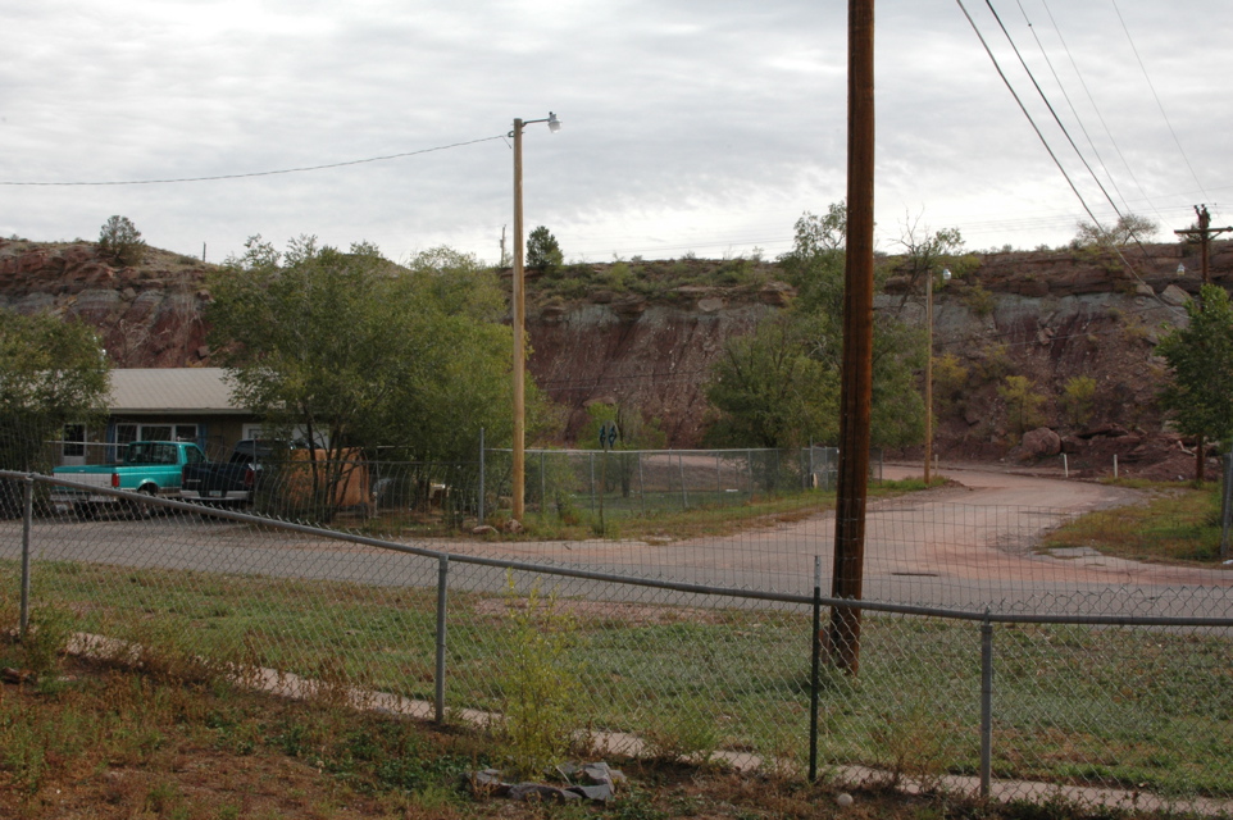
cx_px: 616
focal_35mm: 42
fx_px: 1437
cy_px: 410
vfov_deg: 31.8
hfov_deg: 46.4
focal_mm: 28
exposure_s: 1/80
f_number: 20
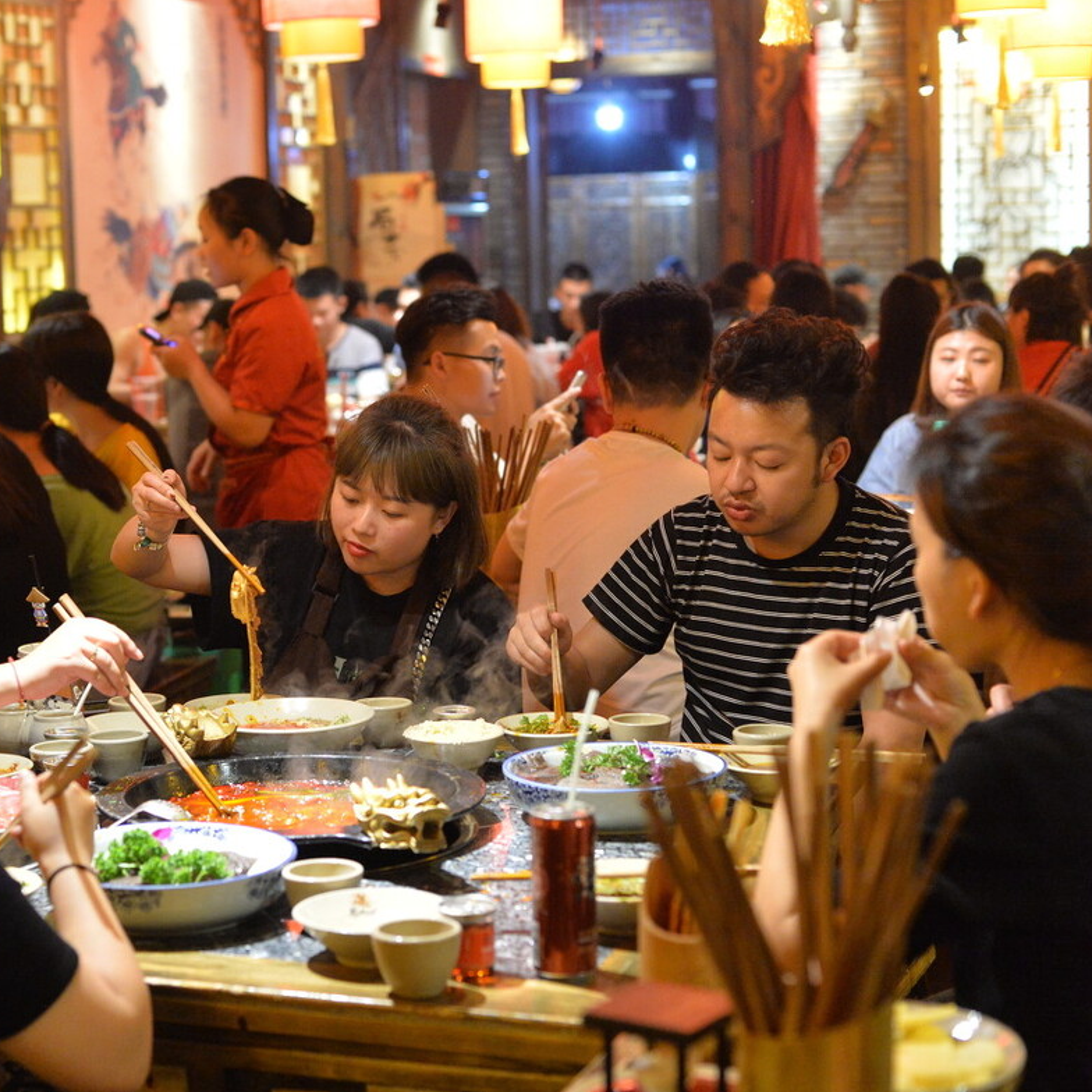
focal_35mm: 65
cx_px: 280
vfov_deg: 26.5
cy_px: 543
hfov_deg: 26.2
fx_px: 2320
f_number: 3.2
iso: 5000
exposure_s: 1/250
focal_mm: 50
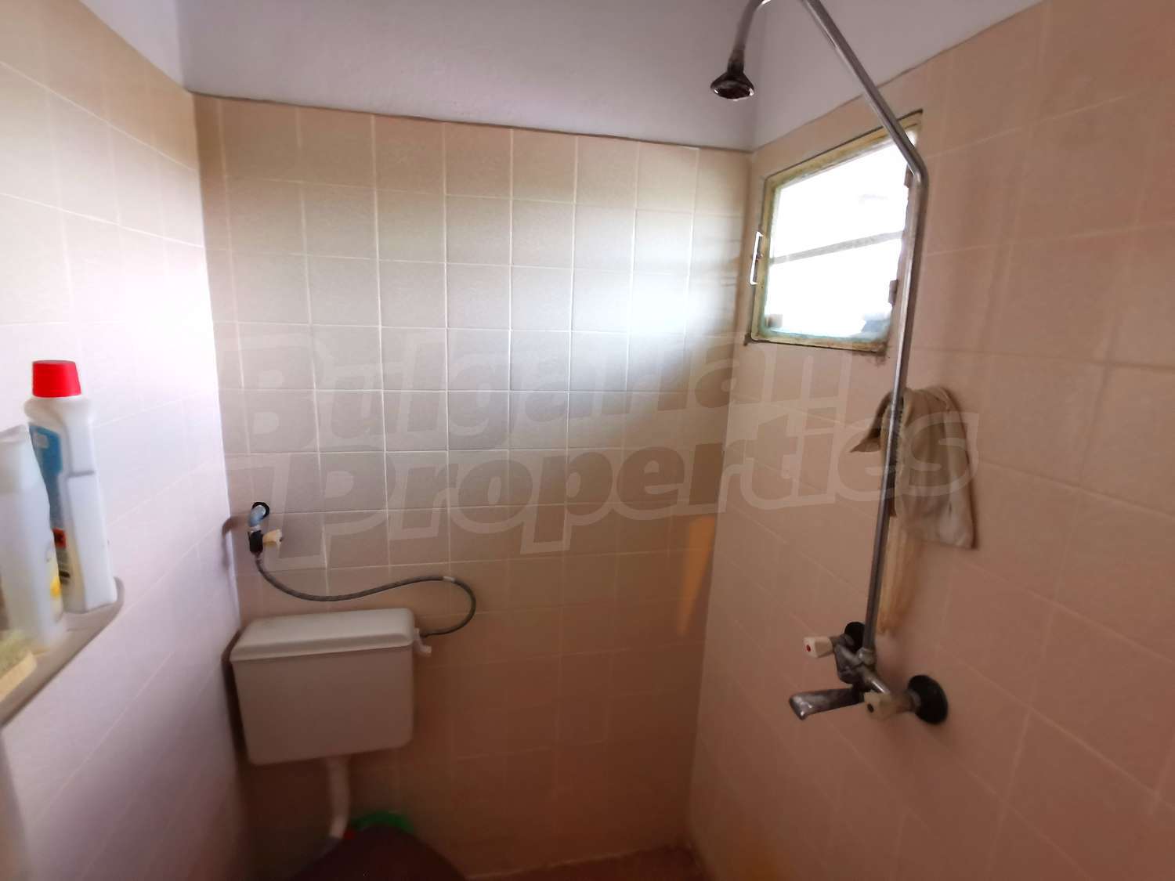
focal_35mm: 17
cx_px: 588
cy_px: 440
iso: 640
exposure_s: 1/16.7
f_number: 2.2
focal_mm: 2.23
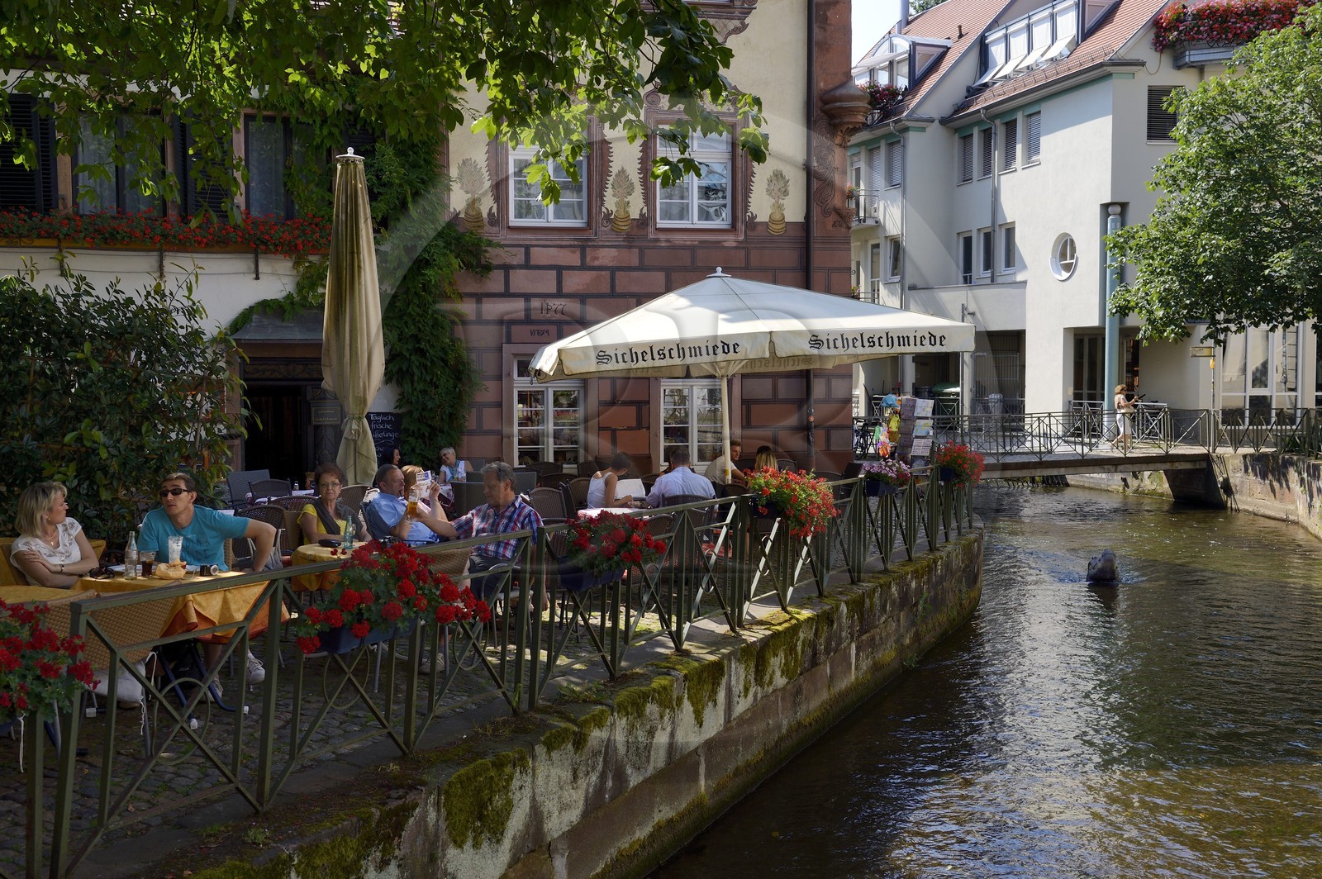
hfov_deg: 53.2
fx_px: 1321
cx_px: 661
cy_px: 440
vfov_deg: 36.8
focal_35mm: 36
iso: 200
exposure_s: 1/200
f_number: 9
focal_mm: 36
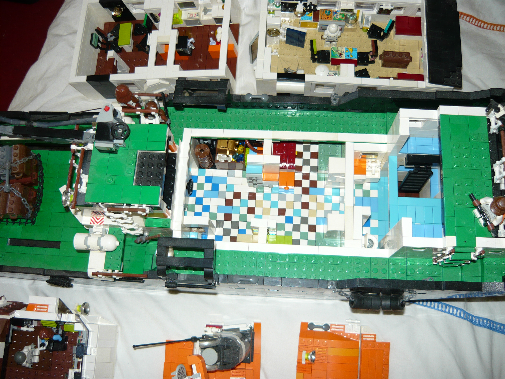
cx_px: 252
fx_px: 481
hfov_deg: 55.4
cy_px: 190
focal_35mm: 33
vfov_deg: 42.9
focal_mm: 5.5
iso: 100
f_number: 2.8
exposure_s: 1/30
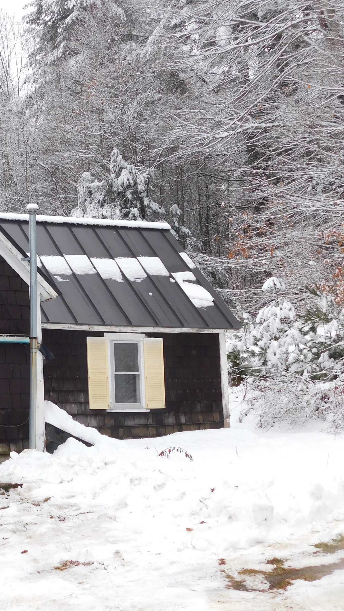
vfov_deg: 37.9
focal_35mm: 55
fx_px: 892
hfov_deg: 20.8
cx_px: -33
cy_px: 310
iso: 125
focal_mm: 6.3
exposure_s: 1/125
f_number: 3.5
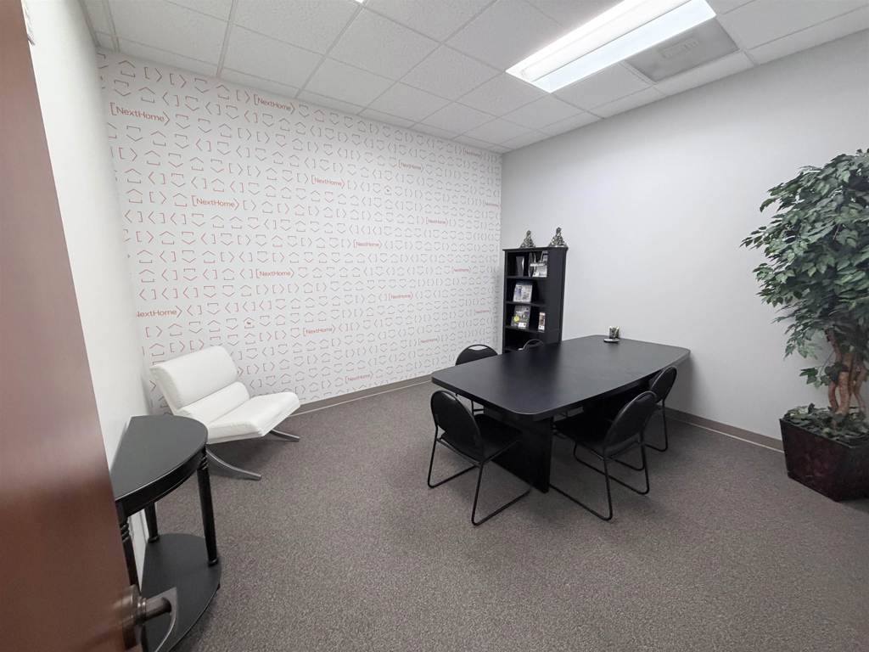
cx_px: 434
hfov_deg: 102.1
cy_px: 326
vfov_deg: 85.7
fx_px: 351
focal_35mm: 14
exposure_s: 1/60
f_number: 2.2
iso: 320
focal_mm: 2.22
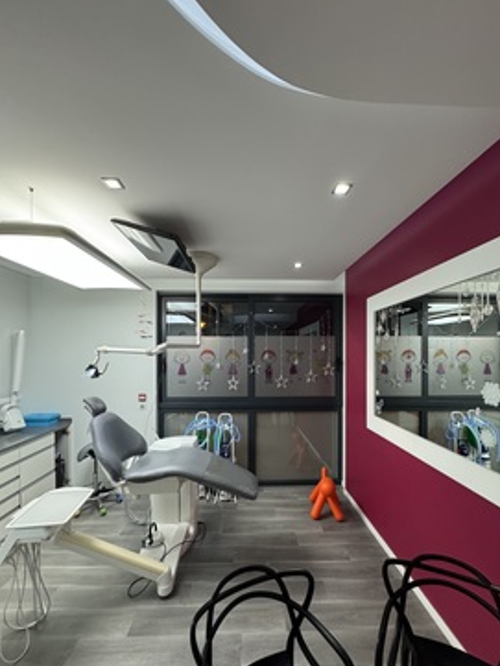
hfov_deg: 81.8
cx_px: 256
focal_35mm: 15
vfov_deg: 98.0
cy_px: 355
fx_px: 289
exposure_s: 1/100
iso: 320
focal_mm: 2.22
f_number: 2.2
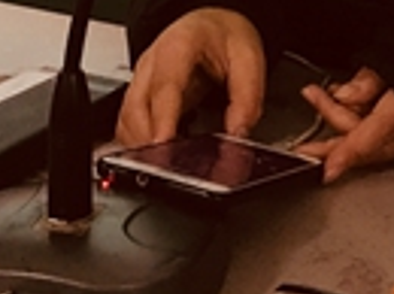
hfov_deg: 13.8
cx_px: 291
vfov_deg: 9.2
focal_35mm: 143
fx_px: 1625
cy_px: -427
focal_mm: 4.15
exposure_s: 1/17
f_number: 2.2
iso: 64
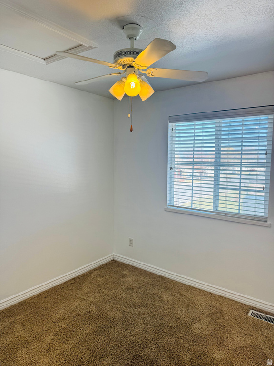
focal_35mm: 24
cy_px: 183
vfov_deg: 71.6
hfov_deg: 56.8
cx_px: 137
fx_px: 253
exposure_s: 1/258
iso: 80
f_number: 1.78
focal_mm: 6.76
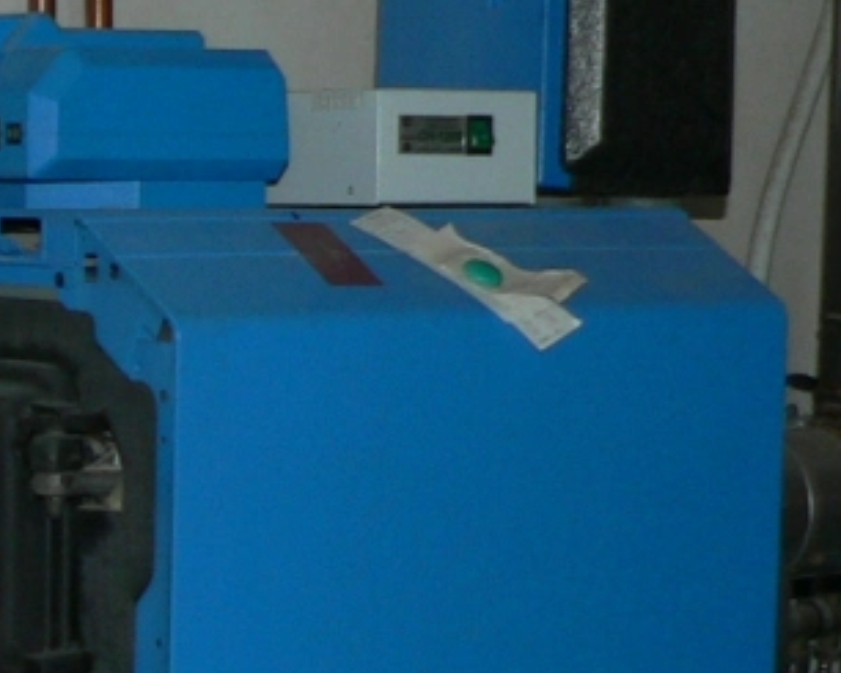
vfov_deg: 10.6
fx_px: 3585
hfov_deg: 12.5
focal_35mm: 144
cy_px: 663
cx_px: -547
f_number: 2.8
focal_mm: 6
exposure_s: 1/60
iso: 100
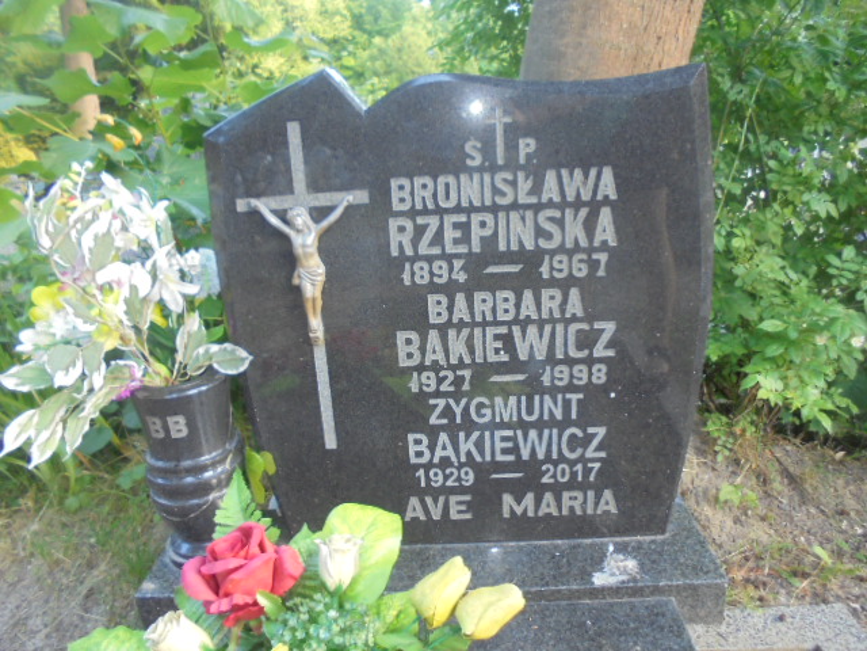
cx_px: 434
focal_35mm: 26
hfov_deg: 67.3
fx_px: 651
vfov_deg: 53.1
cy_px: 326
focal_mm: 4.6
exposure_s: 1/30
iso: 200
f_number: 3.5
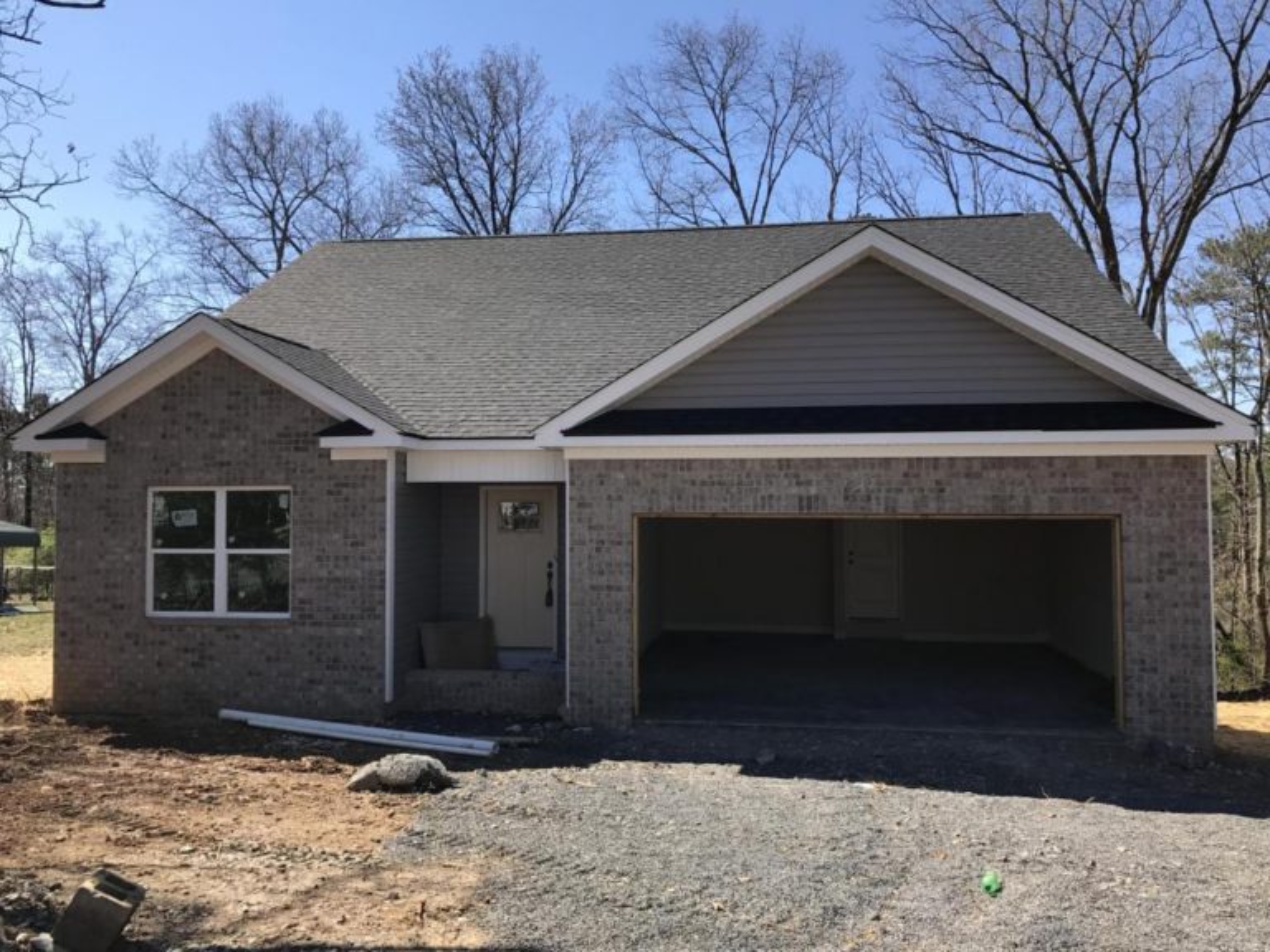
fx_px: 1027
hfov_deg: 63.4
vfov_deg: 49.7
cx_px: 635
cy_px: 476
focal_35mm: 28
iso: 20
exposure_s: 1/1277
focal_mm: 3.99
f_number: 1.8
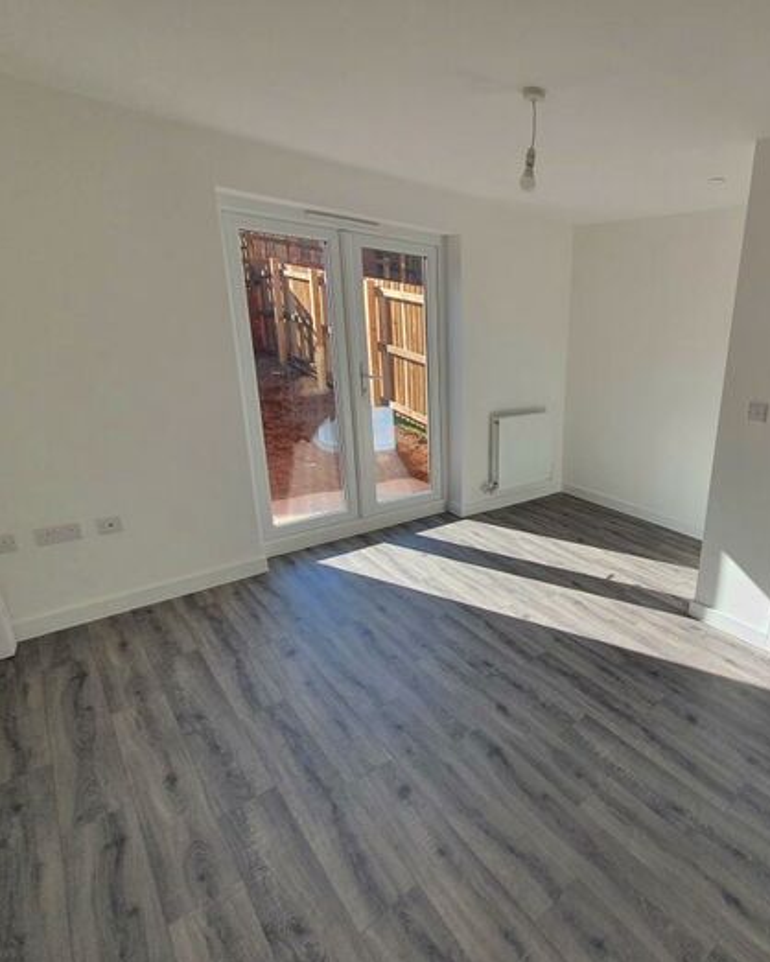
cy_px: 482
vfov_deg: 89.6
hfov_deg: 72.1
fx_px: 484
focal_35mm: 17
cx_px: 571
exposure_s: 1/252
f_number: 2.2
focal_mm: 1.8
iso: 50
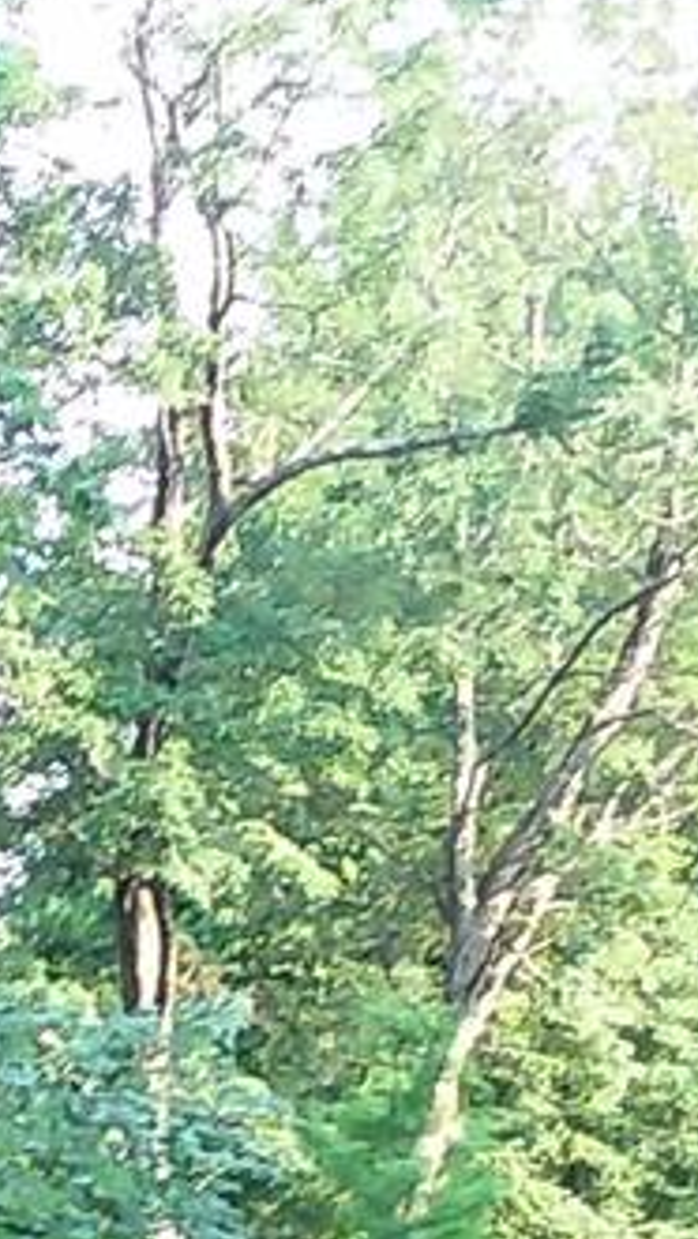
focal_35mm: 147
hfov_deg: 7.8
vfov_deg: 13.9
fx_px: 4829
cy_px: 1746
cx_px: -801
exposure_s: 1/120
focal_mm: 2.47
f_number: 1.9
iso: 80
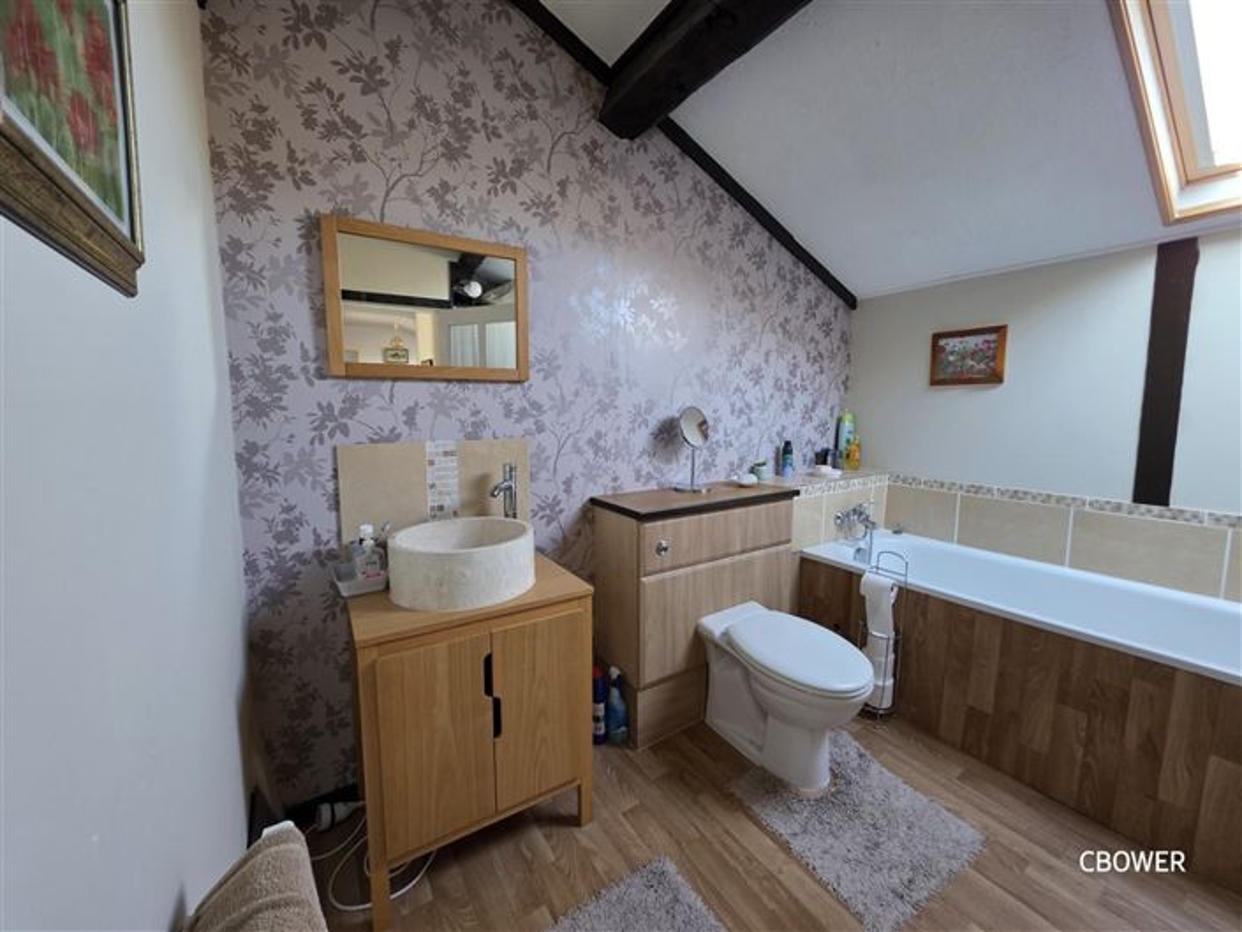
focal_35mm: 13
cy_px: 466
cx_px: 621
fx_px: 467
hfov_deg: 106.2
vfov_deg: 89.9
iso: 200
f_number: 1.9
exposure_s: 1/60
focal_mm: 2.2
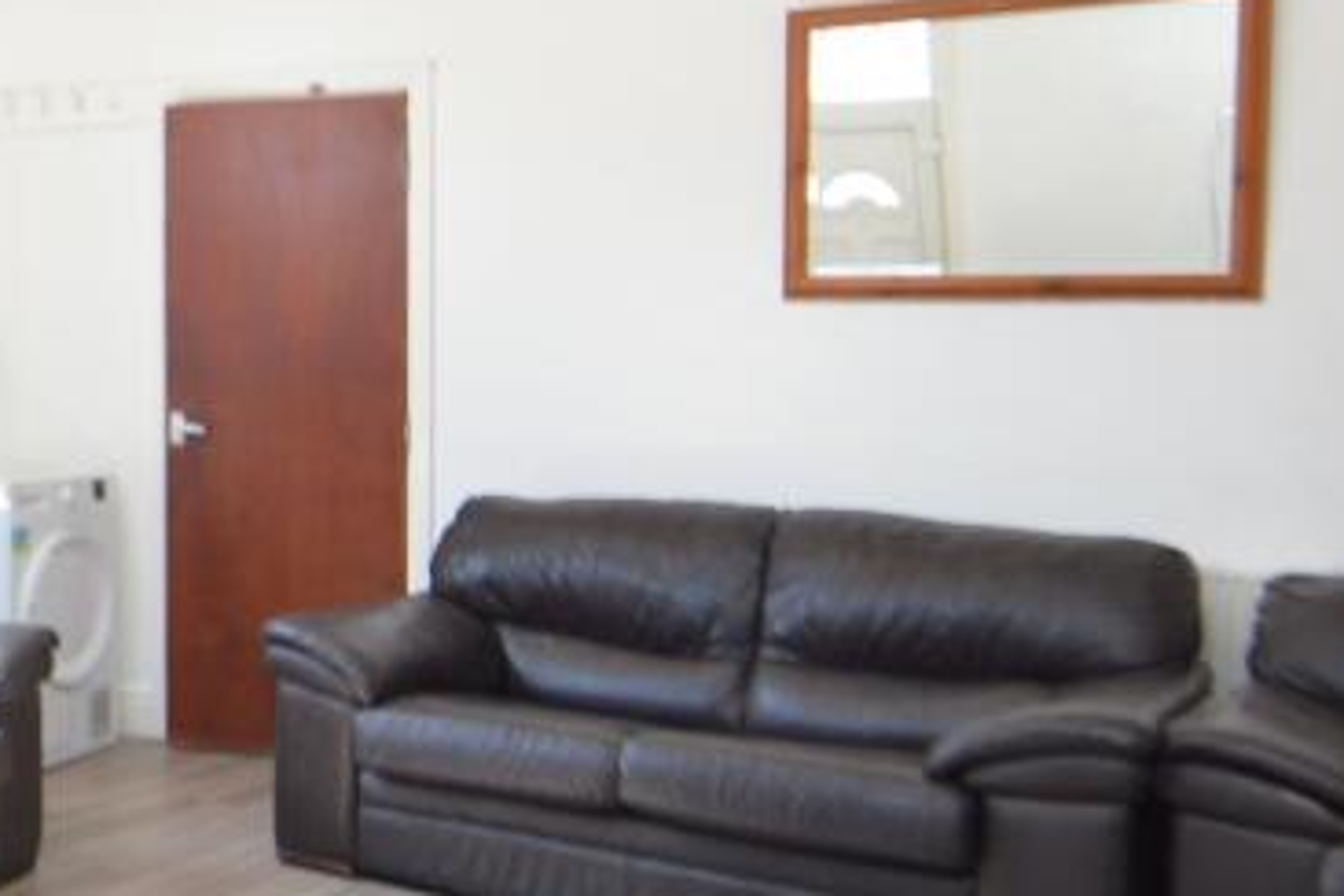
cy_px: 448
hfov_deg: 45.3
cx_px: 393
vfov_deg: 31.9
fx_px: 1568
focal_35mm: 42
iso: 560
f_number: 4
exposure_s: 1/60
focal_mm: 10
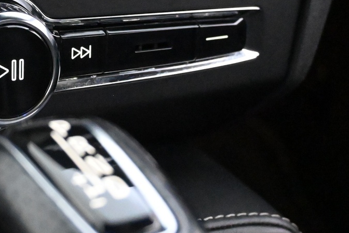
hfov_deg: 20.3
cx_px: -37
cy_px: 49
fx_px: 929
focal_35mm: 96
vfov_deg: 14.2
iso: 12800
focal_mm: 26.5
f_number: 4.5
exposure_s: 1/40
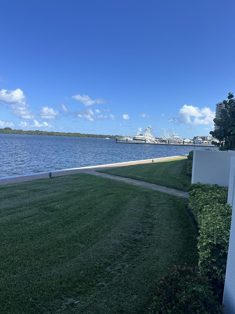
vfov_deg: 71.6
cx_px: 118
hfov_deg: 56.8
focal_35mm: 24
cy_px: 157
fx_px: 217
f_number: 1.78
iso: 80
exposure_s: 1/3597
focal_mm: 6.86
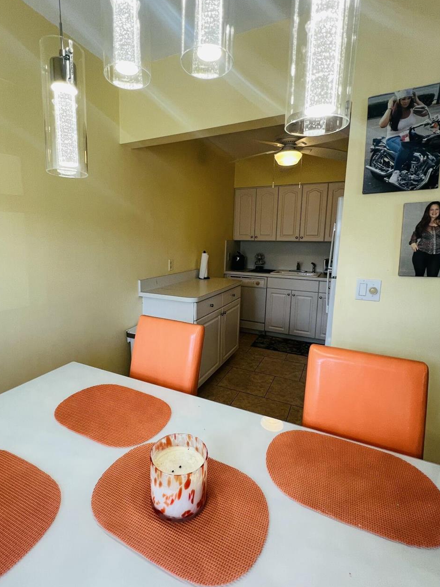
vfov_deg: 94.5
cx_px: 198
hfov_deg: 77.9
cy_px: 287
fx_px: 271
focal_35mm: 16
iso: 100
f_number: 1.8
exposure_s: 1/120
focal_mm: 1.57
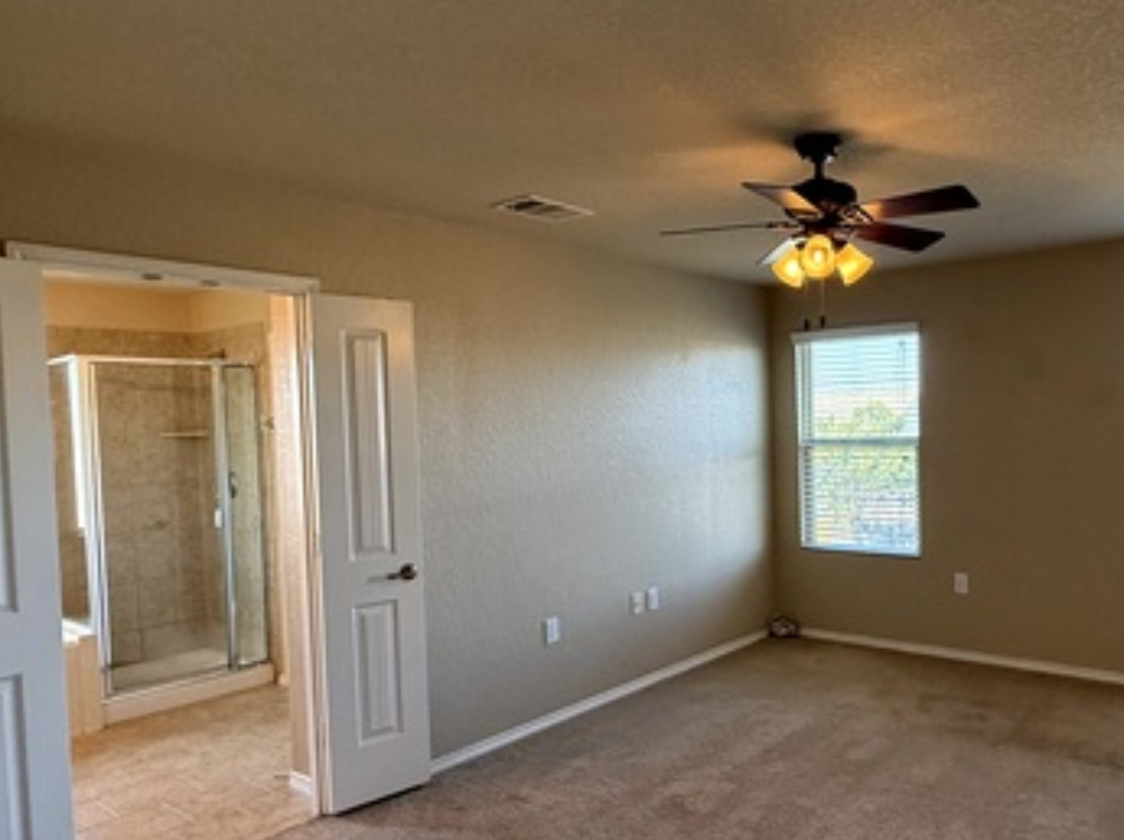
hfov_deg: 65.5
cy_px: 453
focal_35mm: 26
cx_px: 756
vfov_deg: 52.9
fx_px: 843
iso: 250
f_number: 2.2
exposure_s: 1/120
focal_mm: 2.22
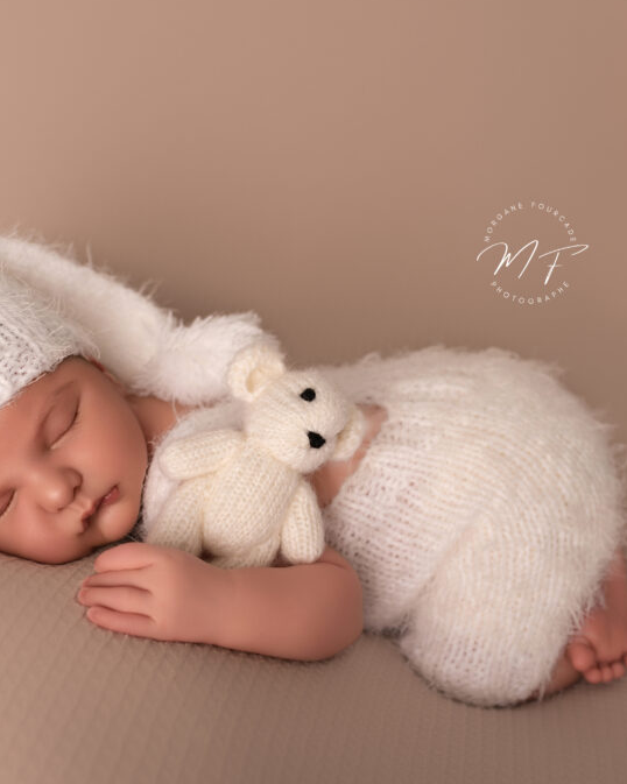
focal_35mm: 50
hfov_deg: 30.2
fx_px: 1160
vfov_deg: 37.3
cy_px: 390
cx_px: 269
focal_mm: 35
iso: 100
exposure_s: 1/160
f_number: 3.5
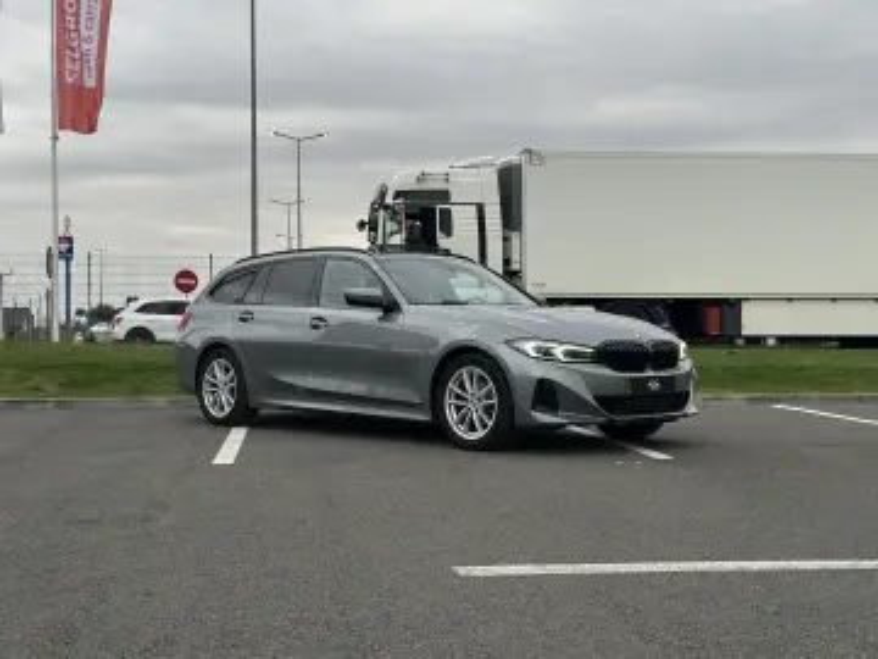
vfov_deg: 30.3
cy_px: 330
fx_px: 1217
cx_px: 439
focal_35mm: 48
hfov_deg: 39.7
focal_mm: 6.86
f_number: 1.78
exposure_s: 1/122
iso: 80
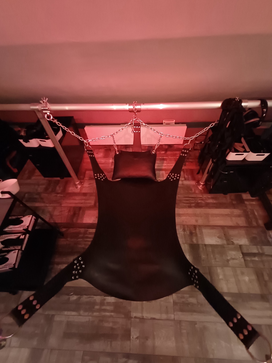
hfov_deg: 78.1
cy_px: 182
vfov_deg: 94.5
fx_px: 168
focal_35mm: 16
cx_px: 136
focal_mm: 1.64
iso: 1250
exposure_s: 1/7.14
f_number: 2.2
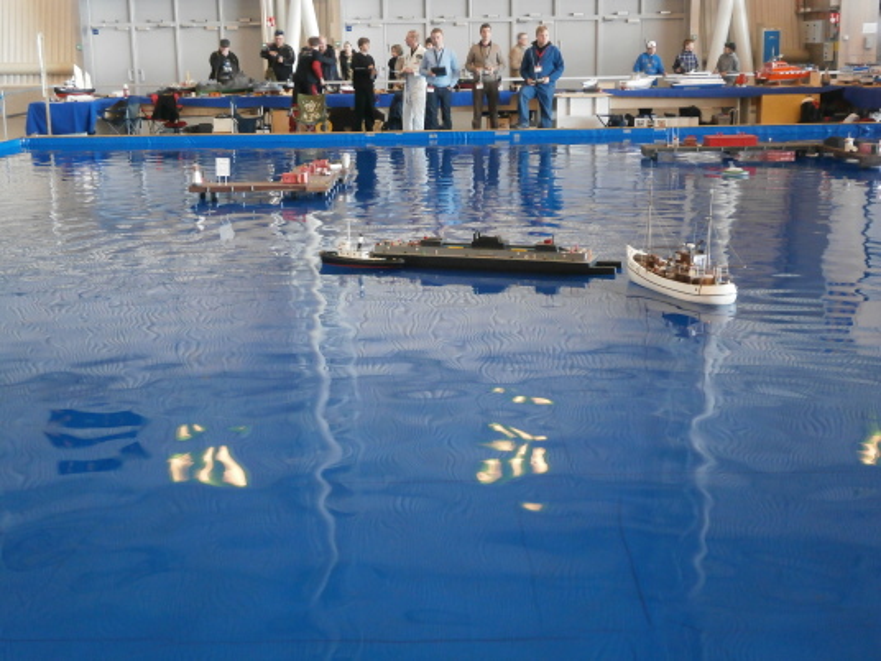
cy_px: 330
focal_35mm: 47
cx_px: 440
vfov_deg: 30.9
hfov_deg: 40.4
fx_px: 1196
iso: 200
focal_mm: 8.3
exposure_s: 1/13
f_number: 3.4
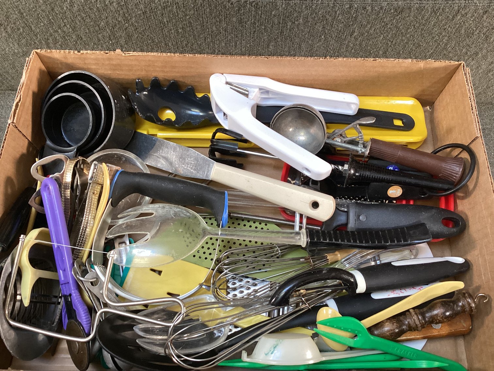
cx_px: 247
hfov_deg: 58.3
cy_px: 186
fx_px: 442
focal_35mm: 31
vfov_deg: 45.4
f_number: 2.4
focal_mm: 3.3
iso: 200
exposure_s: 1/60
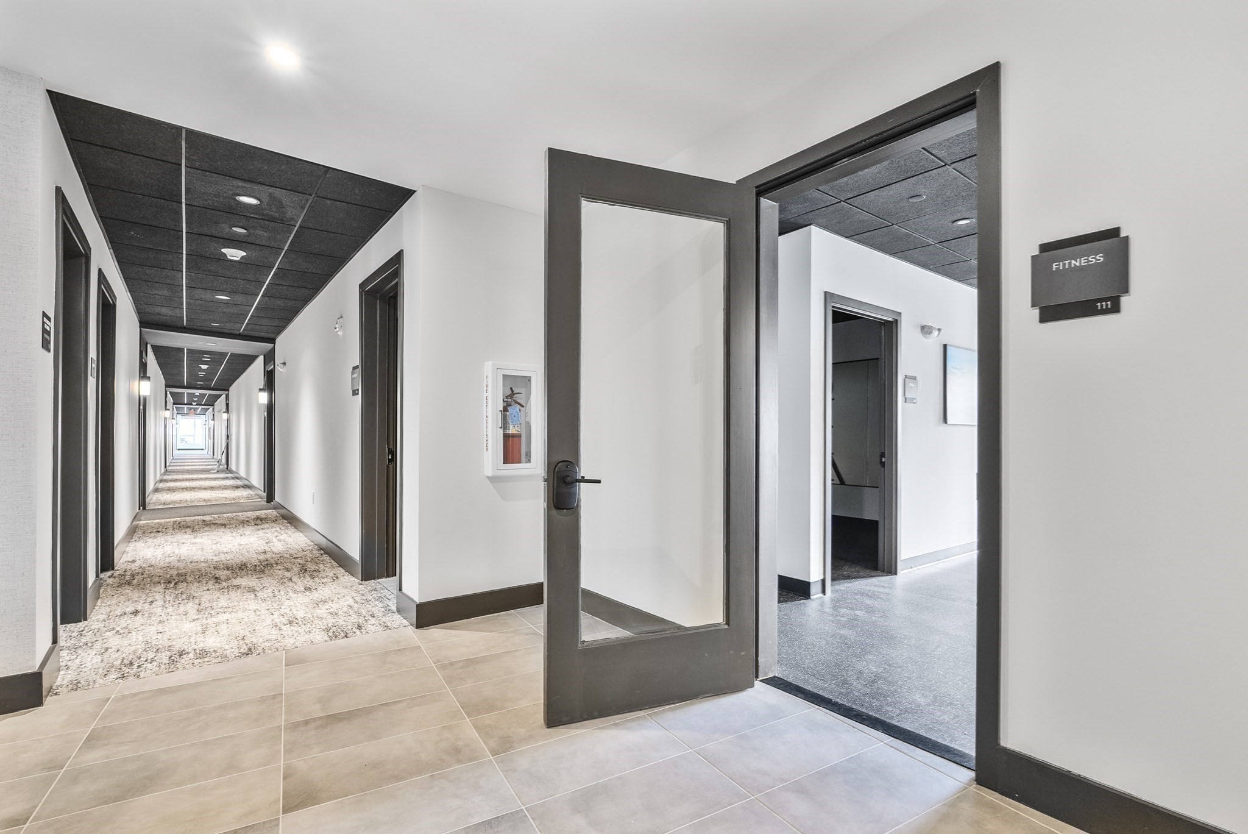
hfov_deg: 96.7
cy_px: 417
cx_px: 624
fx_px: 555
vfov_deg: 73.8
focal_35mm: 16
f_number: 9
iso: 500
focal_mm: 16
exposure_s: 1/3
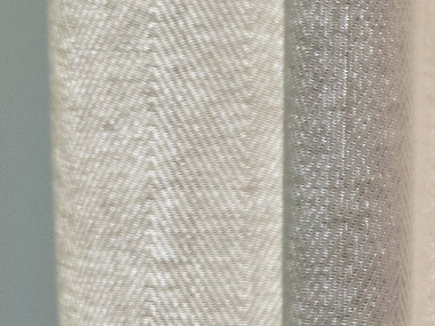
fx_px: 1231
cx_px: 874
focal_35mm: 98
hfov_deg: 15.7
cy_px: 49
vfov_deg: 15.0
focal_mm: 5.4
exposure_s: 1/180
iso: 200
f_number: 1.8
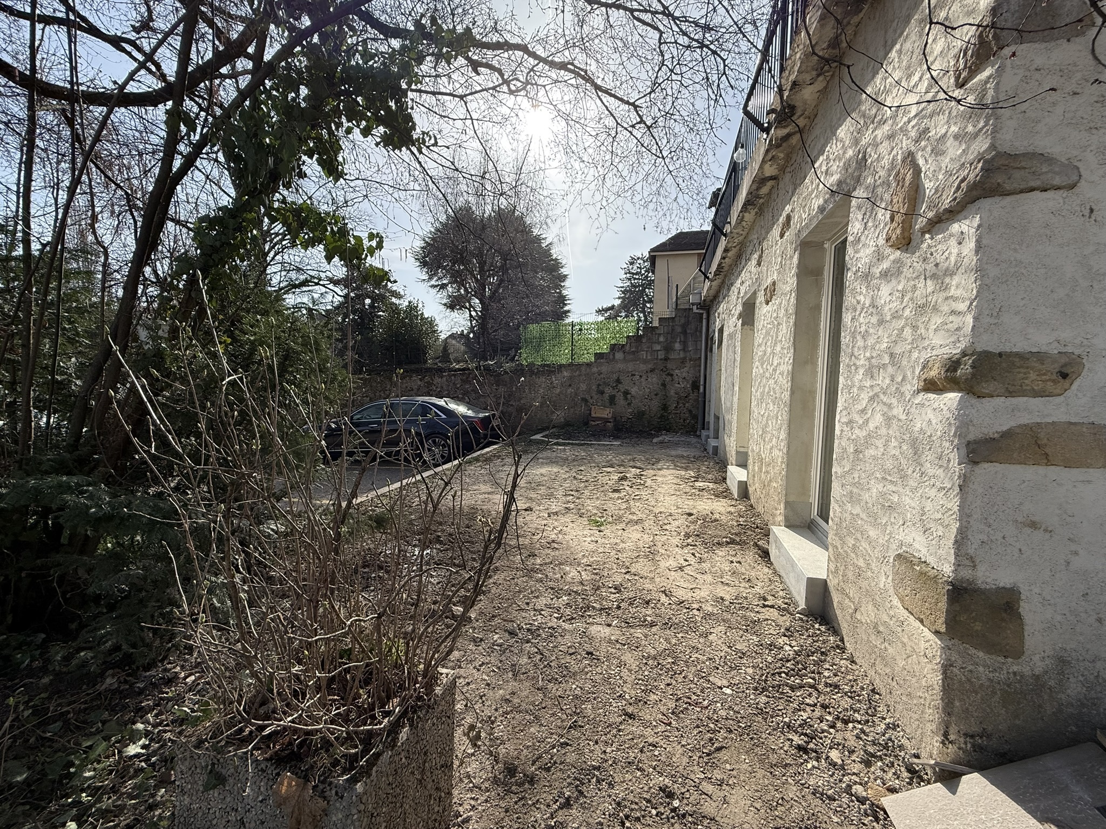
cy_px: 414
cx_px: 553
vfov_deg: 85.7
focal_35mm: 14
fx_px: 447
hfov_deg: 102.1
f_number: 2.2
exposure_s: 1/1534
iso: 64
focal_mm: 2.22
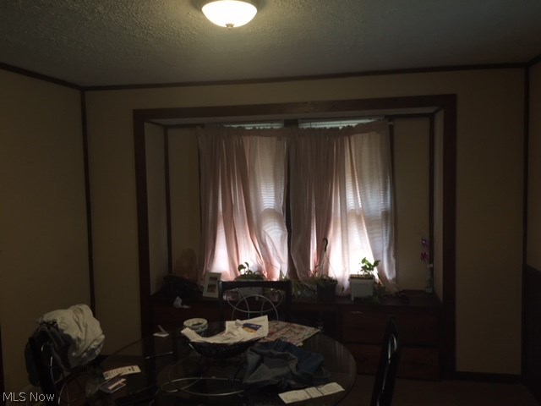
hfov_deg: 61.7
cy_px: 203
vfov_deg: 48.2
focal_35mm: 29
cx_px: 270
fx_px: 453
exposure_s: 1/41
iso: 25
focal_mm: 4.15
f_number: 2.2
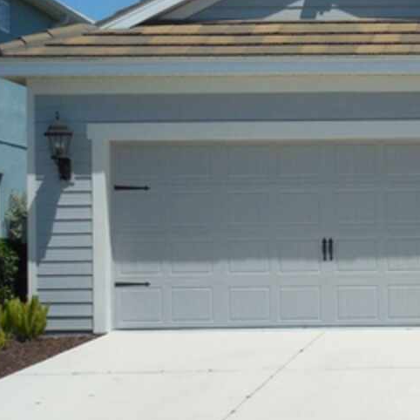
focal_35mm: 101
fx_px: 1386
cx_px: 534
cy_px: 243
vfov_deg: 17.2
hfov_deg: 16.4
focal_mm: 7.8
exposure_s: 1/400
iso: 125
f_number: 7.8
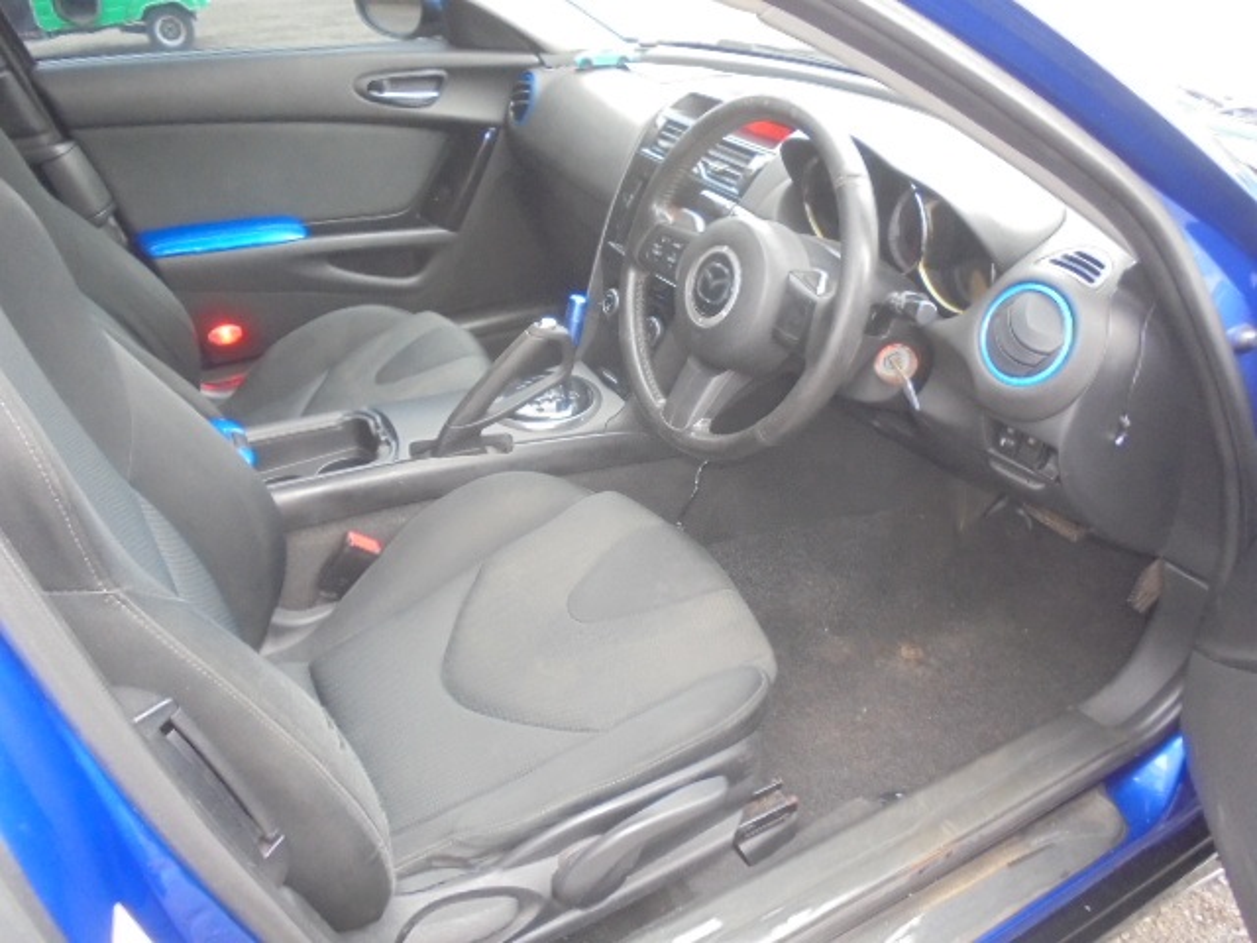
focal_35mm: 26
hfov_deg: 67.3
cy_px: 472
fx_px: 944
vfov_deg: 53.1
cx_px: 628
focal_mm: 4.6
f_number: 3.5
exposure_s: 1/30
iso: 400
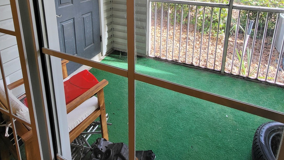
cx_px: 146
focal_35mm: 21
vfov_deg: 45.7
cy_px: 2
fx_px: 158
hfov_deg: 83.8
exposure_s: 1/60.2
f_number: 2.2
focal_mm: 1.74
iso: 50
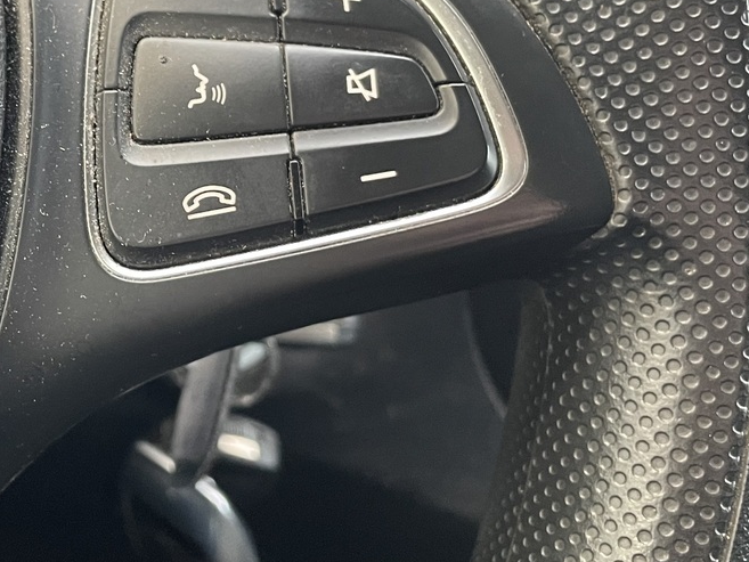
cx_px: 34
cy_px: 202
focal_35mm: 57
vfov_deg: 25.6
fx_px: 1234
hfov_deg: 31.7
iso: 400
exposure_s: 1/50
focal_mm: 4.2
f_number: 1.6
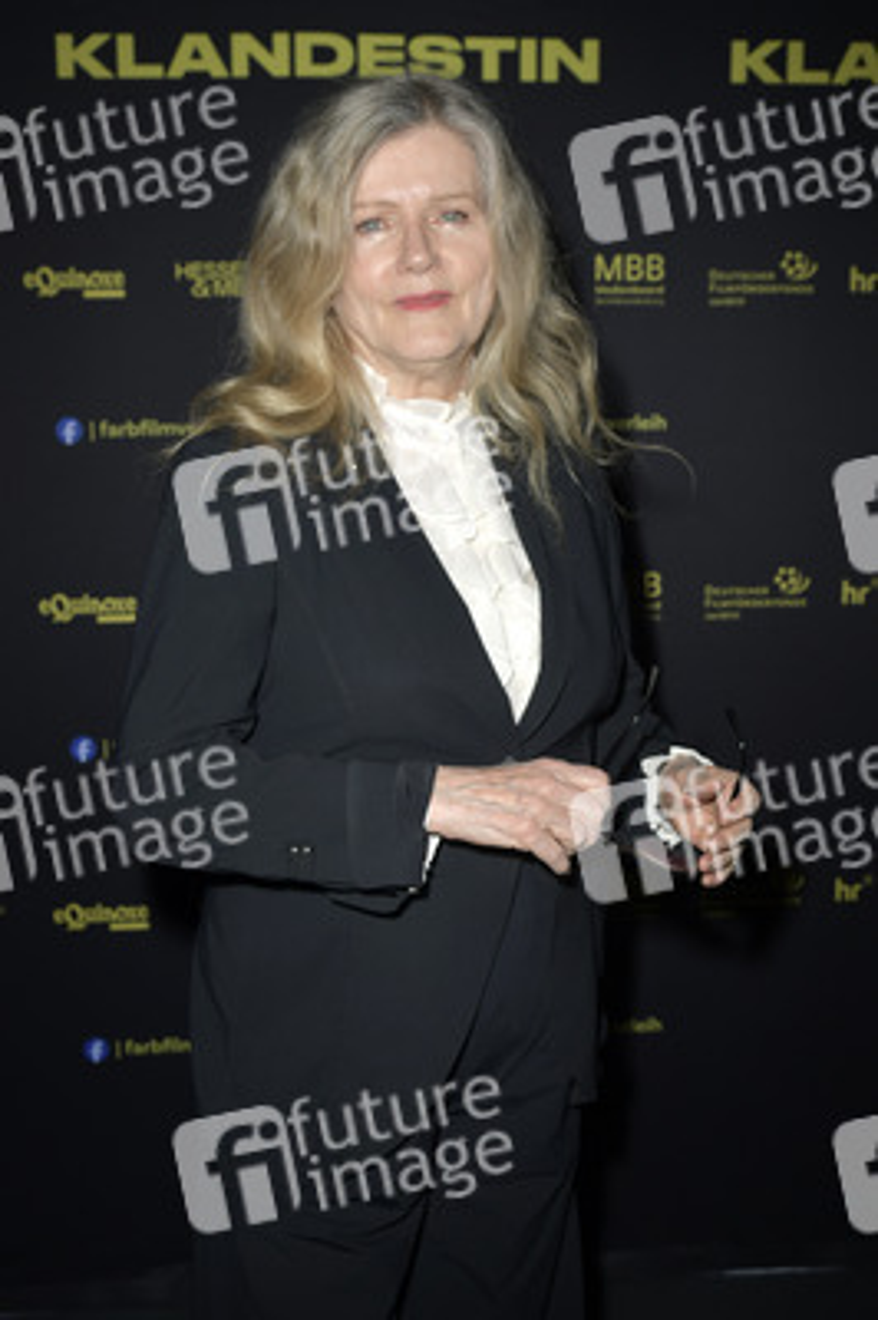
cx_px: 439
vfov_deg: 48.5
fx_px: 1466
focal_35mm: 40
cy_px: 660
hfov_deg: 33.3
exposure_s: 1/250
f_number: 6.3
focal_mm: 40
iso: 250
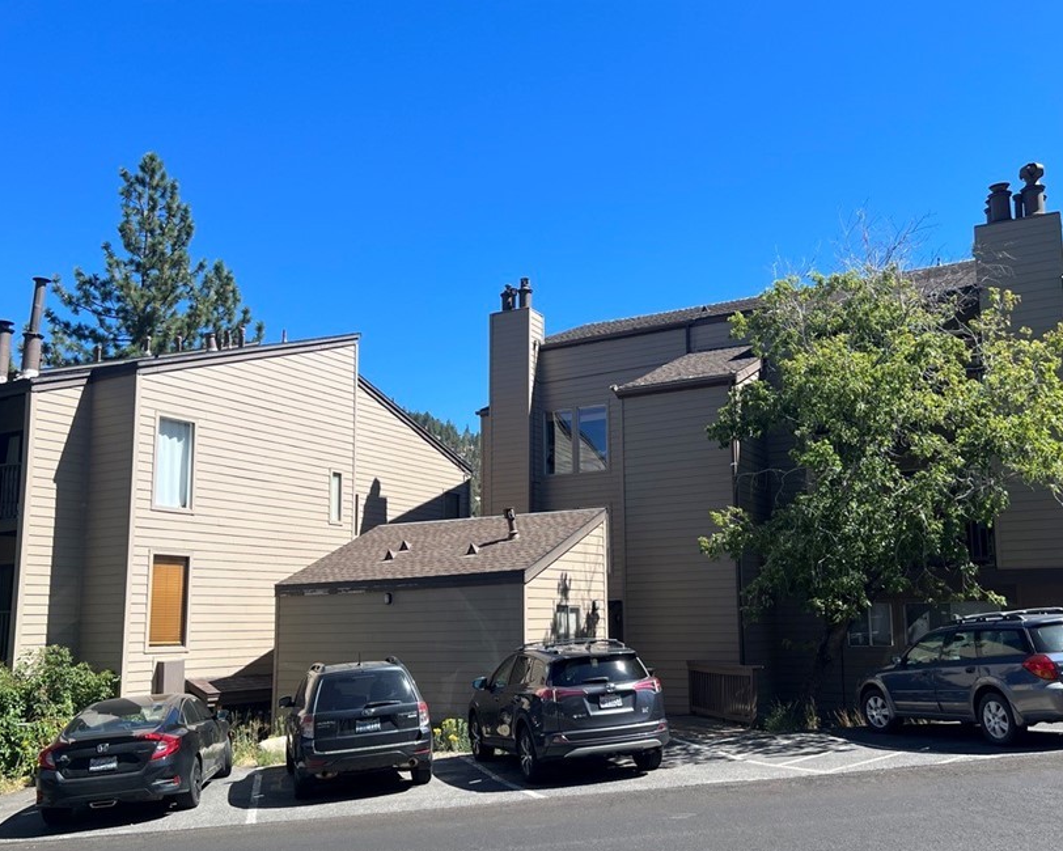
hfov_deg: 55.6
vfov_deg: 45.7
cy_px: 471
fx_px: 1007
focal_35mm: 32
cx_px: 562
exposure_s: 1/2457
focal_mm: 5.7
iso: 50
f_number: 1.5
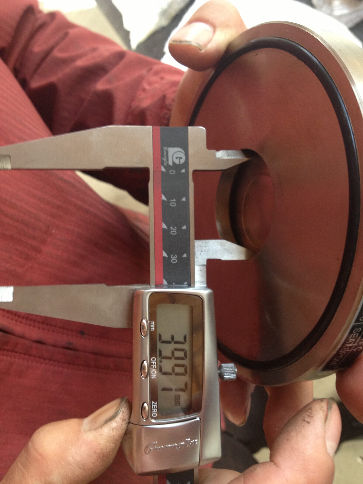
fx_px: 489
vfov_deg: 52.6
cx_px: 182
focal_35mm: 35
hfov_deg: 40.7
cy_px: 242
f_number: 2.4
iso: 100
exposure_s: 1/20
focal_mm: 4.28
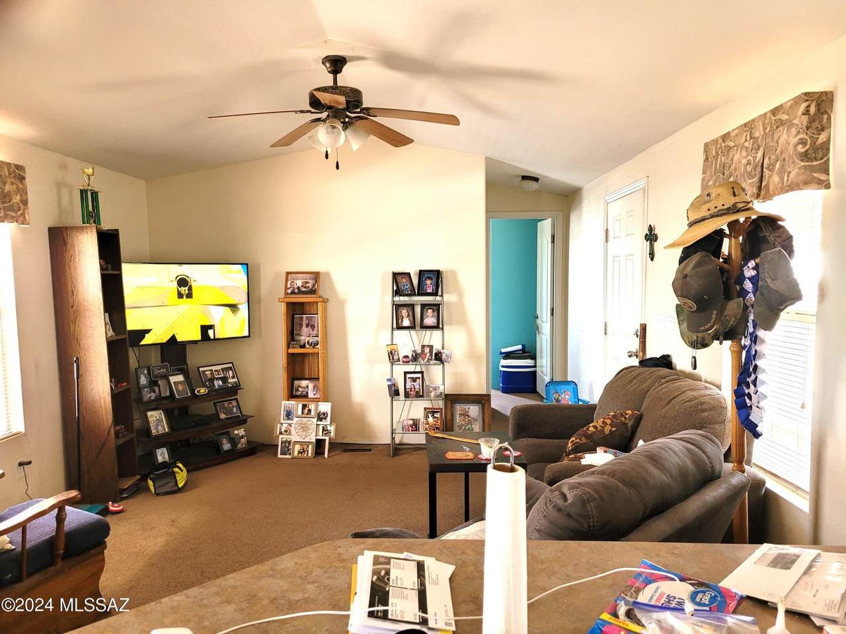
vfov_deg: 53.1
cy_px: 317
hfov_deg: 67.3
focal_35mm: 26
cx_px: 423
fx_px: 635
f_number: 1.8
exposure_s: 1/40
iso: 200
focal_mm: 5.4
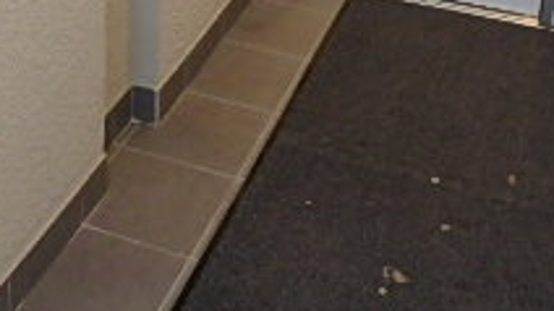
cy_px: -94
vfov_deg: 16.5
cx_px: 172
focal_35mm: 69
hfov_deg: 30.3
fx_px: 1013
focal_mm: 3.7
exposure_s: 1/30
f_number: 3.5
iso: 640
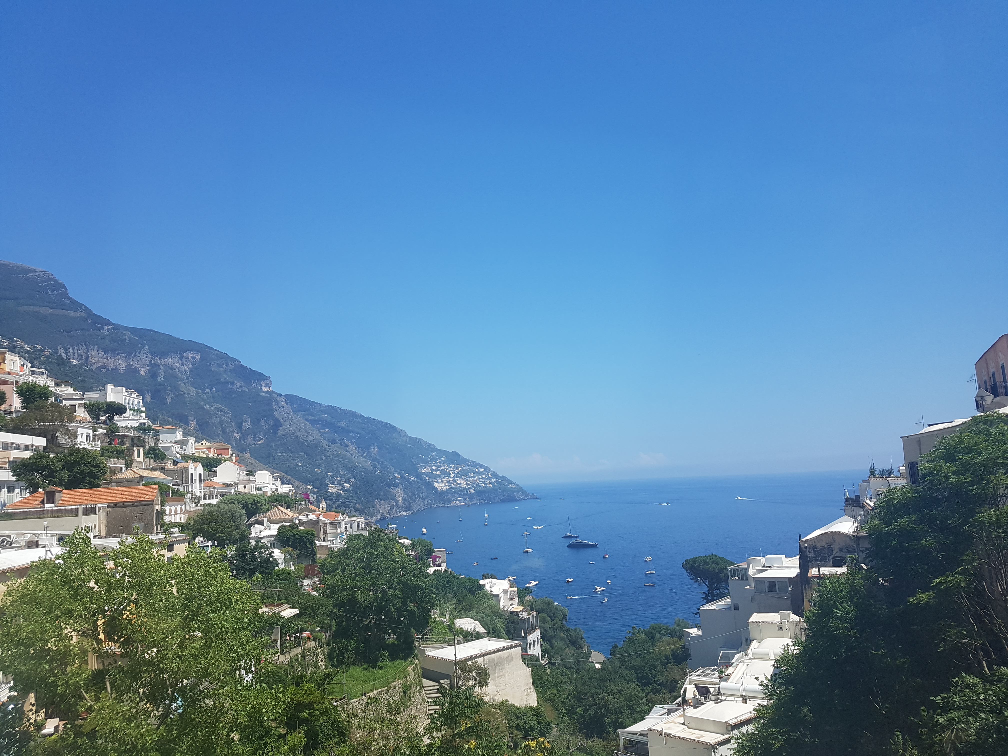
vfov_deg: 53.1
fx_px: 757
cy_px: 378
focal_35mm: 26
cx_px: 504
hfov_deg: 67.3
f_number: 1.7
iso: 50
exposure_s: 1/2288
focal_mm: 4.2
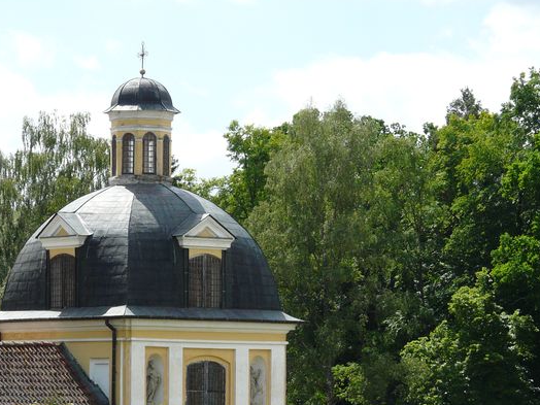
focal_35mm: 174
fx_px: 2714
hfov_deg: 11.3
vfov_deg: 8.5
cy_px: 262
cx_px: 139
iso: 100
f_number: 5.6
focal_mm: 18.8
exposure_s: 1/320
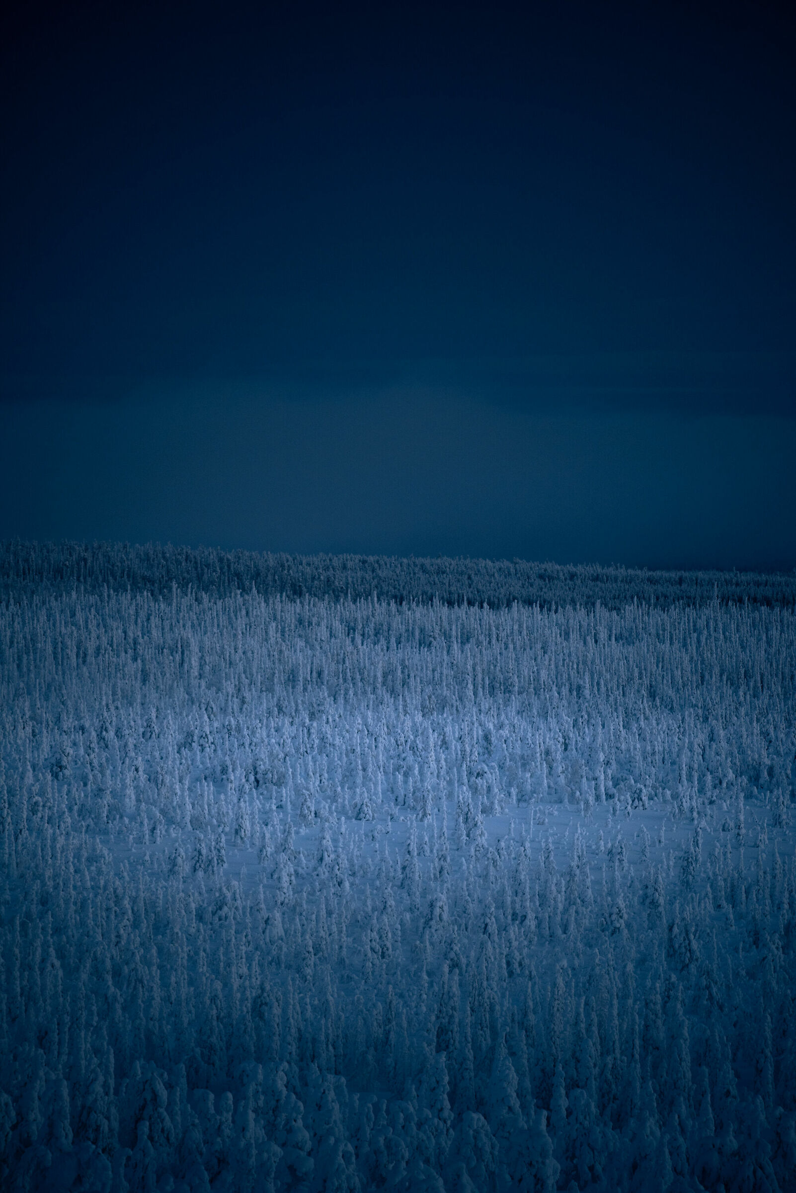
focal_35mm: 185
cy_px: 596
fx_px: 6130
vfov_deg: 11.1
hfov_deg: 7.4
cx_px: 398
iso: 400
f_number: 4
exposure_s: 1/200
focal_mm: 185
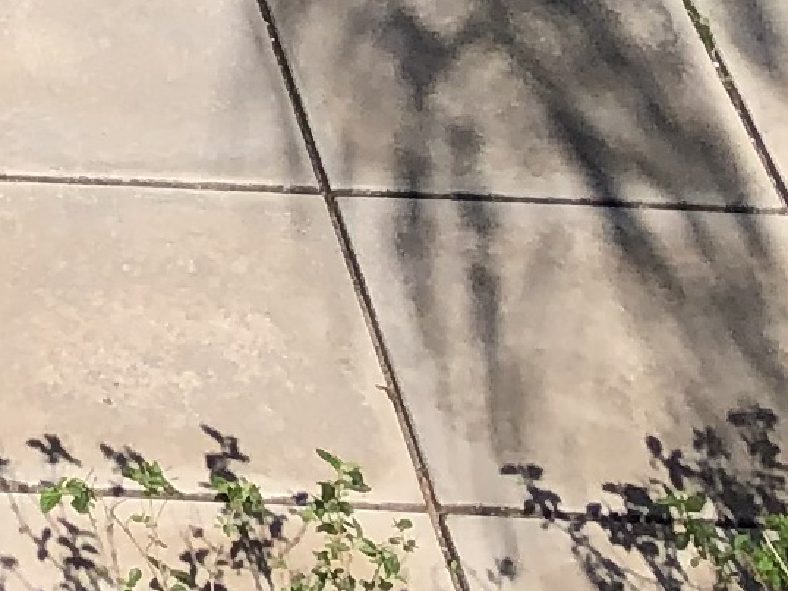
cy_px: -1535
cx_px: -942
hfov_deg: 8.8
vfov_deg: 6.2
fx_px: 4778
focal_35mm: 210
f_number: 1.8
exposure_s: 1/1946
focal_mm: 3.99
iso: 20
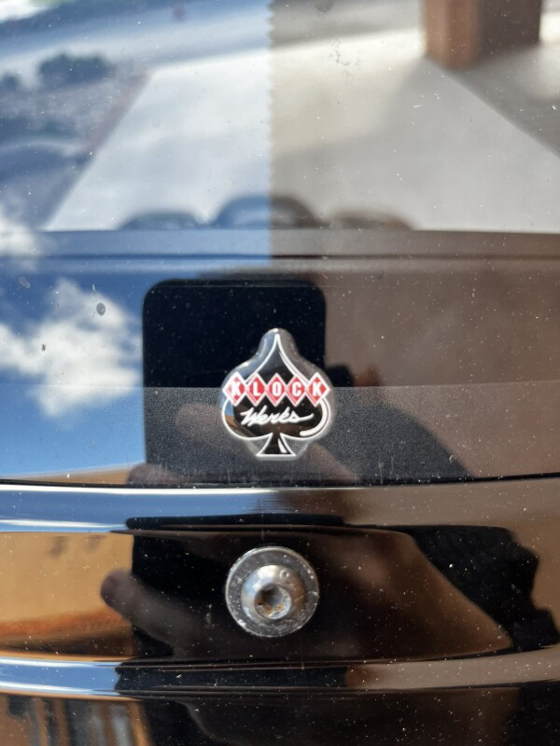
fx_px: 561
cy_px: 373
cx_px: 280
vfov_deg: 67.3
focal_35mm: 26
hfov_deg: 53.1
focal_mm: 5.1
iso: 40
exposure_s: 1/122
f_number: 1.6
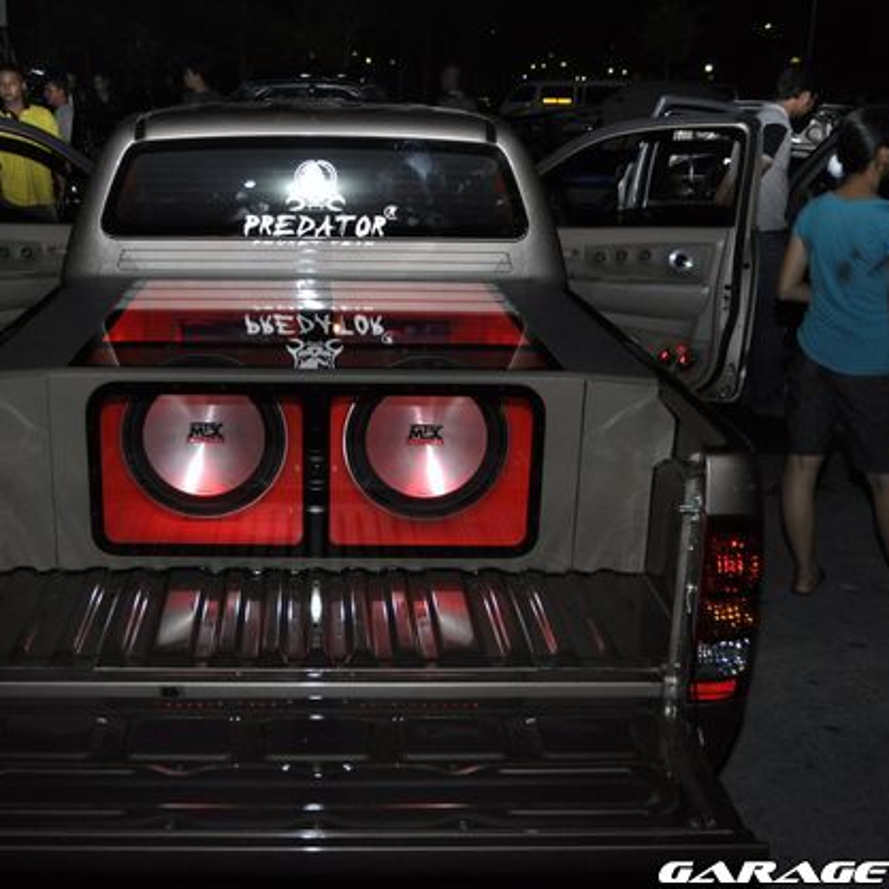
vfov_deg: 39.2
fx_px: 1249
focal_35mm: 43
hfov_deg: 38.9
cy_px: 440
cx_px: 341
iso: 800
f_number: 4
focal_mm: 22
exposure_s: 1/60
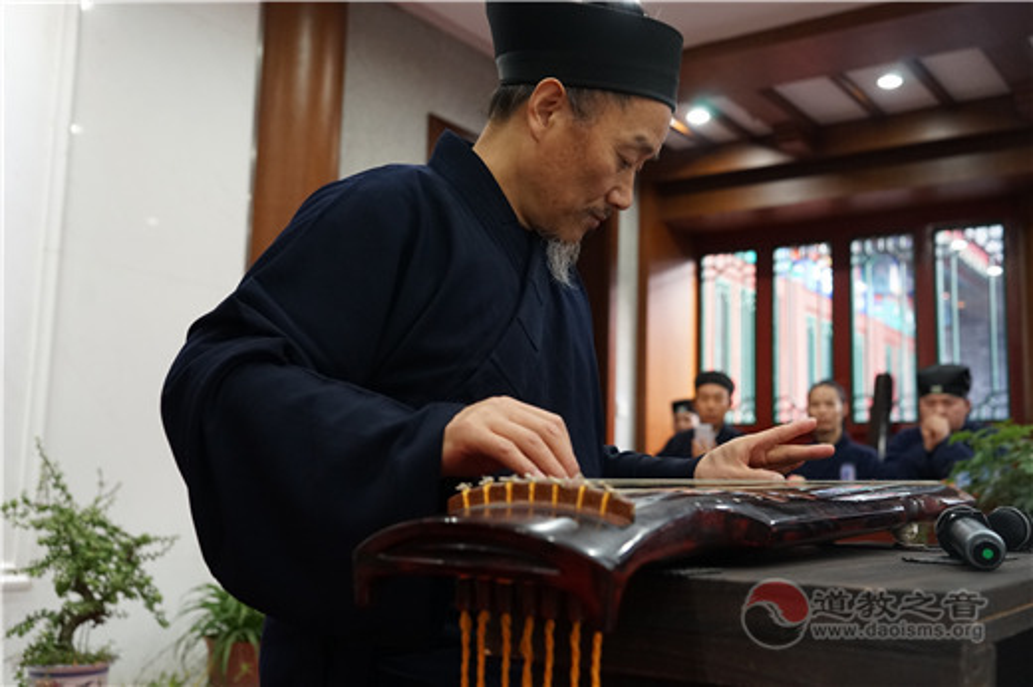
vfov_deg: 35.0
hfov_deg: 50.7
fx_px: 1090
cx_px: 516
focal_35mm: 38
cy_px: 344
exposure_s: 1/60
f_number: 4
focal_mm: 38
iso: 2000
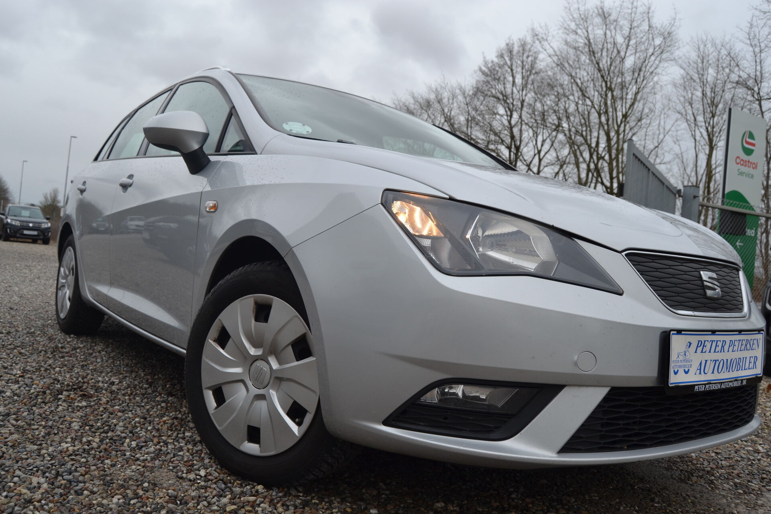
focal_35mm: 28
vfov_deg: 45.7
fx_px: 610
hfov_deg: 64.6
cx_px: 386
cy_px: 257
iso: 100
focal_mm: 19
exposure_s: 1/160
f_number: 6.3
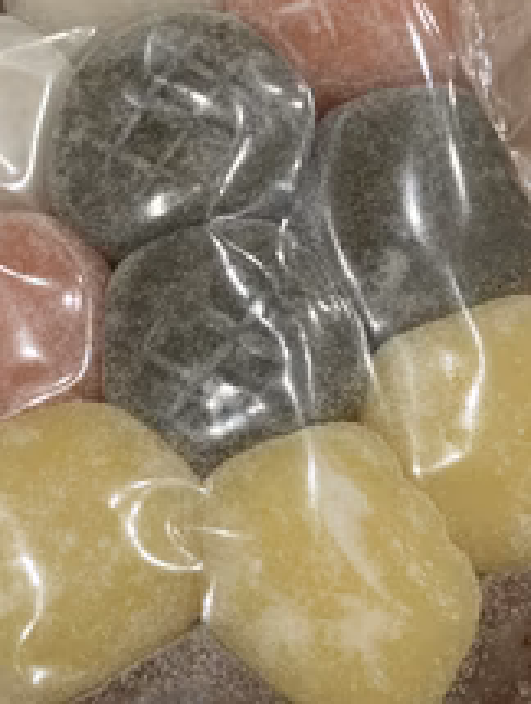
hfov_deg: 28.1
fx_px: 1060
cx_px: 229
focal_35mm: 52
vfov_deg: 36.7
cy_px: 324
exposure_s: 1/50
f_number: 1.8
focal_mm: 3.99
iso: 80
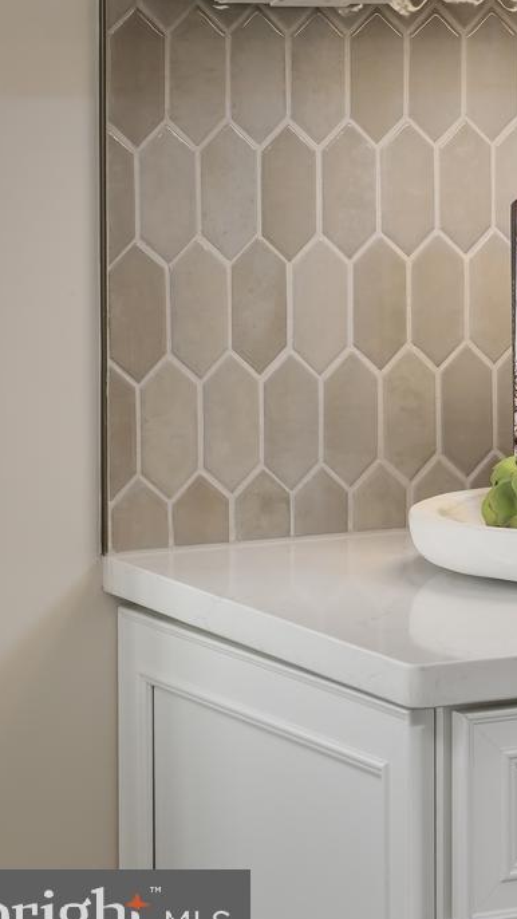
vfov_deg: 14.2
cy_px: 53
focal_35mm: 150
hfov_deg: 7.5
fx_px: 3655
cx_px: 1325
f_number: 9
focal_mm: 48
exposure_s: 1/200
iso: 200
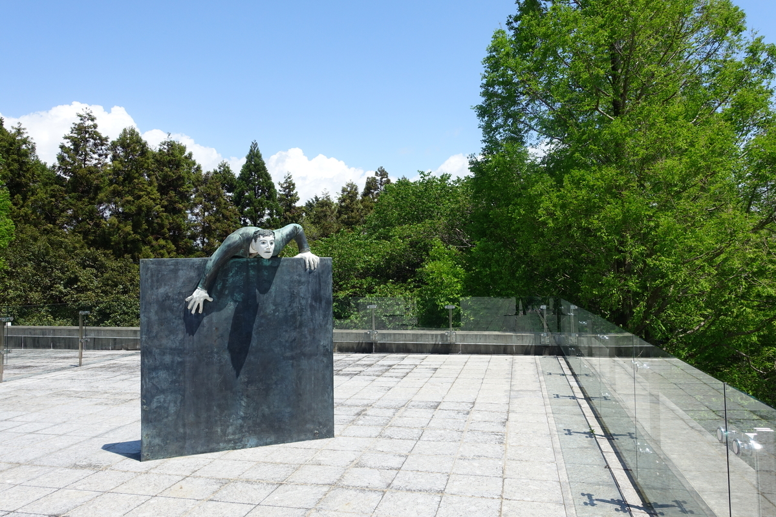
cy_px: 258
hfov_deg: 73.7
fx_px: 517
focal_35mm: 24
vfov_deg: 53.1
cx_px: 388
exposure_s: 1/125
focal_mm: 8.8
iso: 200
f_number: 5
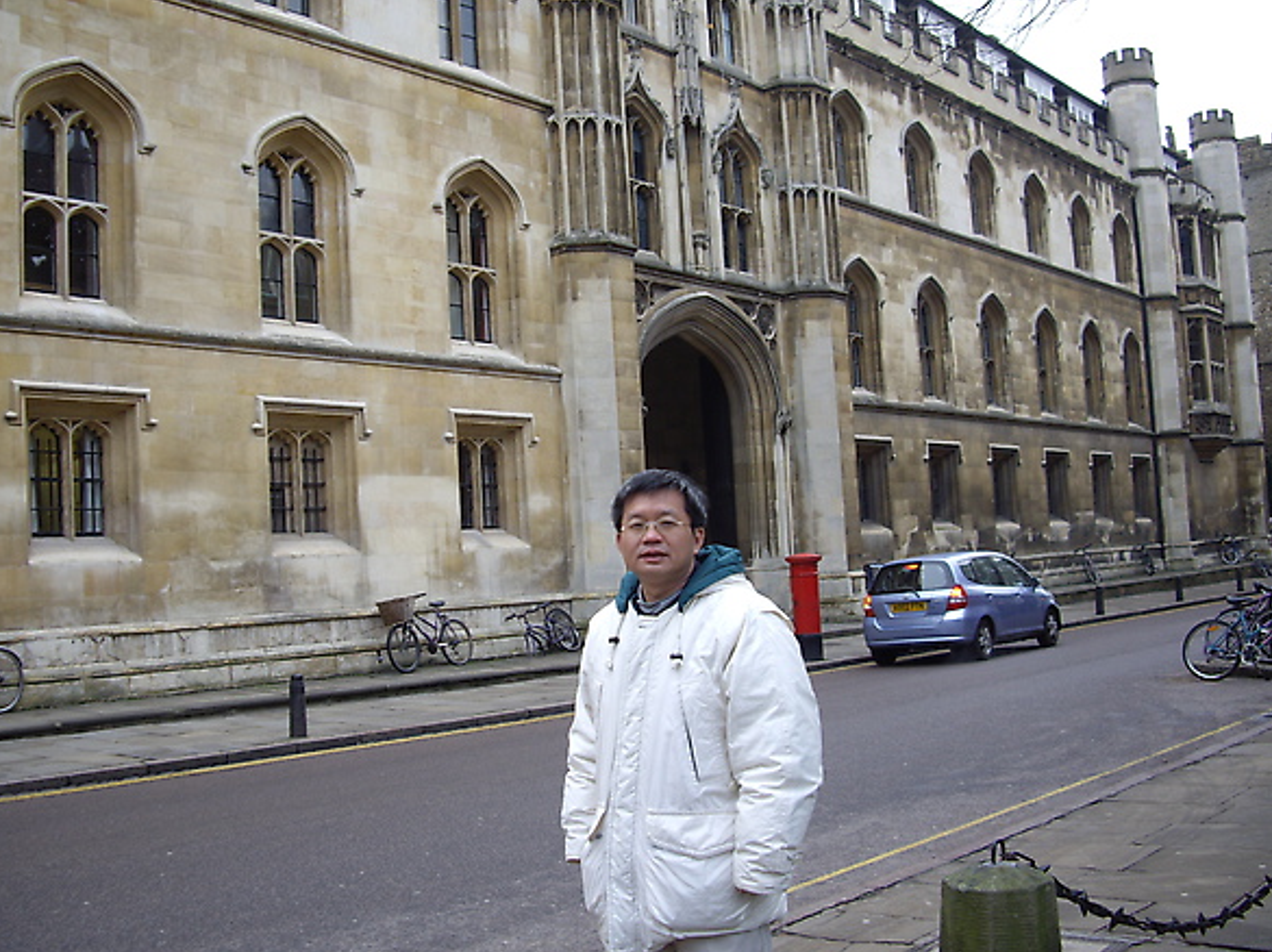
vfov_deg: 36.8
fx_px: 1432
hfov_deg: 47.9
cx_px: 628
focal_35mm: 39
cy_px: 469
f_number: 2.8
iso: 100
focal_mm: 7.9
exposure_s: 1/60
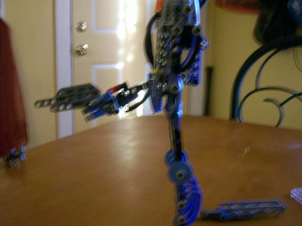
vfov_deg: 34.3
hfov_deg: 44.7
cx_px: 132
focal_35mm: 42
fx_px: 366
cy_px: 111
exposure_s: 1/8
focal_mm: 6
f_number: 2.7
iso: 160
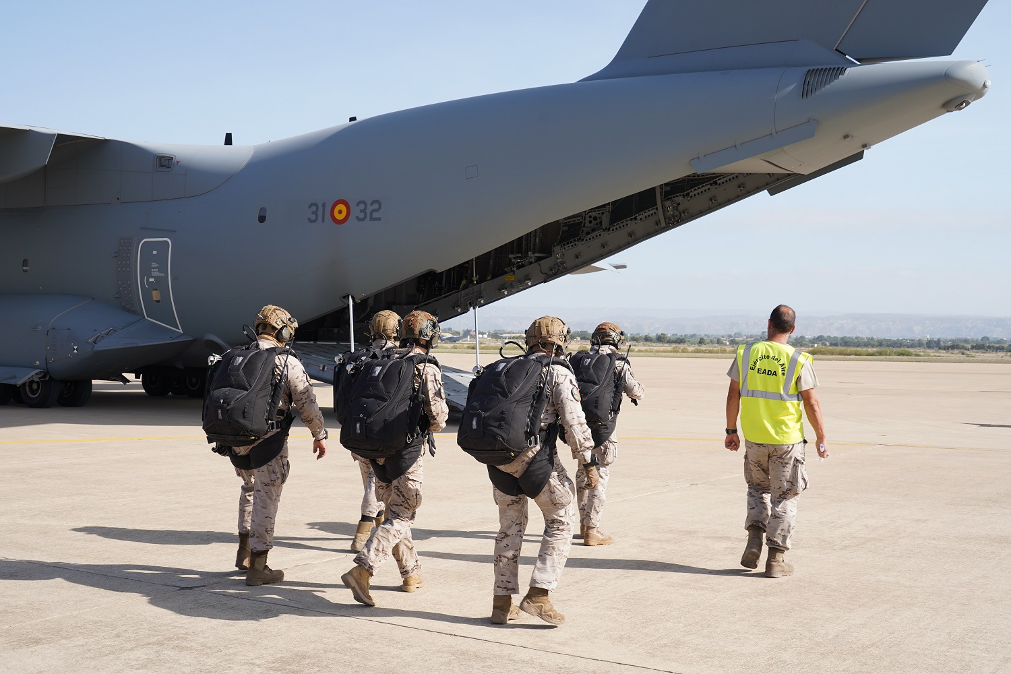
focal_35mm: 41
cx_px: 506
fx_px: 1151
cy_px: 337
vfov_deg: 32.6
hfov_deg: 47.4
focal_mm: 41
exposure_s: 1/250
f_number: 9
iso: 200
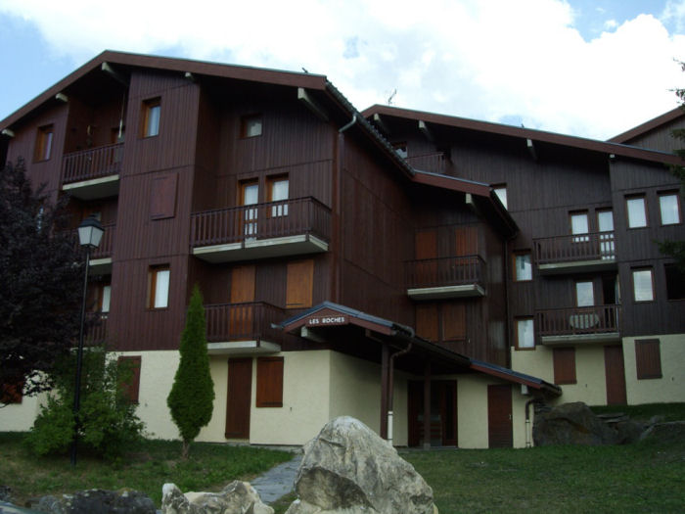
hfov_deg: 51.4
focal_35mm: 36
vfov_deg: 39.7
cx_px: 342
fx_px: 712
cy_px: 257
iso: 80
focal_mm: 6
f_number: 4.8
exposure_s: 1/200
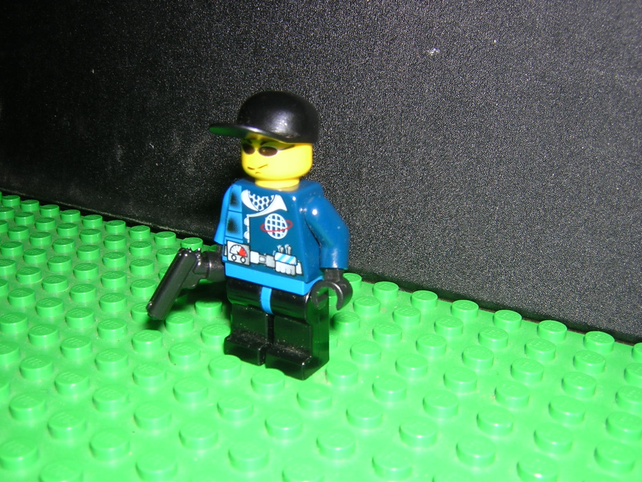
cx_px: 321
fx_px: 668
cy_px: 241
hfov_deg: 51.4
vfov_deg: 39.7
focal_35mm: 36
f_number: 5.2
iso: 100
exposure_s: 1/60.1
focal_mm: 4.7
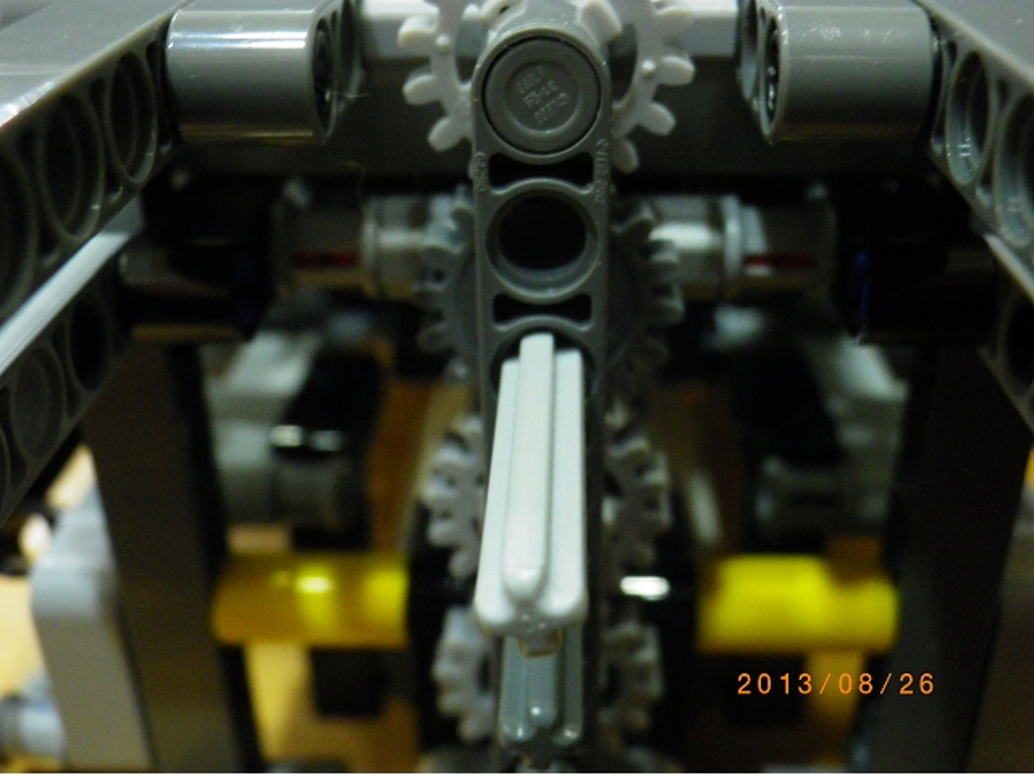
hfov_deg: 45.8
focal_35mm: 41
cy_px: 388
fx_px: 1225
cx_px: 517
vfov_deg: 35.1
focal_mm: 7.3
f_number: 3.9
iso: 400
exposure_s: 1/4
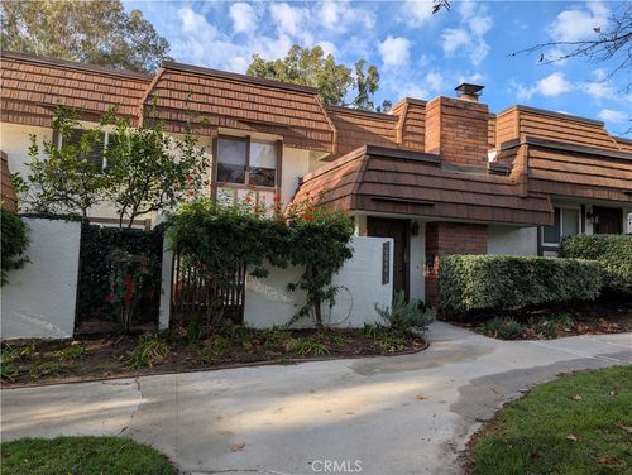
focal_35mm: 24
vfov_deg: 56.9
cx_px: 316
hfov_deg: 71.5
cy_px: 238
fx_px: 439
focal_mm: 6.9
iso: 20
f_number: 1.68
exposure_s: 1/575
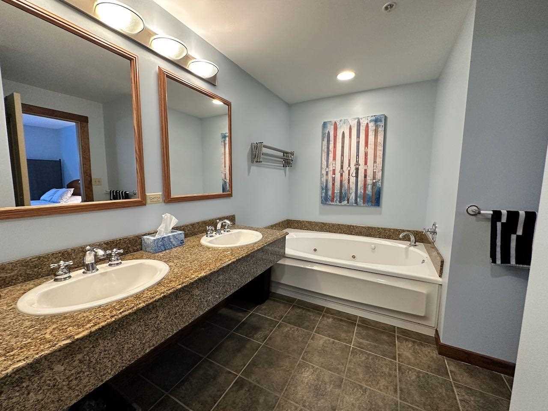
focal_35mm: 14
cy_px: 206
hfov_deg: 102.1
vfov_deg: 85.7
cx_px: 274
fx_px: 222
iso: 250
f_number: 2.2
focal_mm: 2.22
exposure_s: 1/60
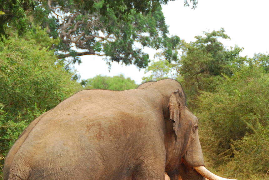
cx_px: 175
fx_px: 1877
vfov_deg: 5.5
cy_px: 163
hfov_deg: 8.2
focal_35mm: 251
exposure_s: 1/160
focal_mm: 90
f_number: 5.3
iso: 320
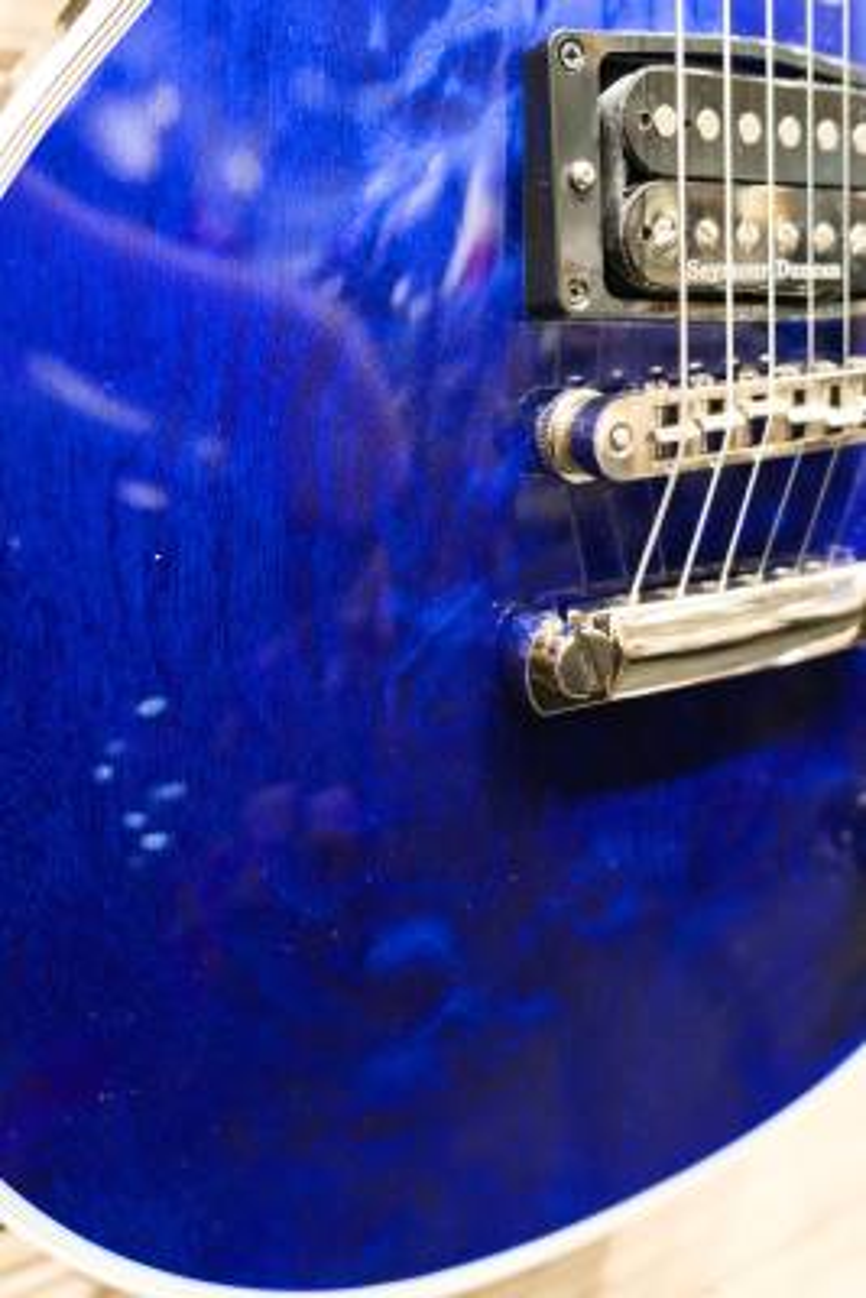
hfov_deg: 43.6
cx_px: 433
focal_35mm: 30
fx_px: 1081
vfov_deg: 61.9
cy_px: 649
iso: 2500
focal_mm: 20
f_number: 4
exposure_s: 1/125
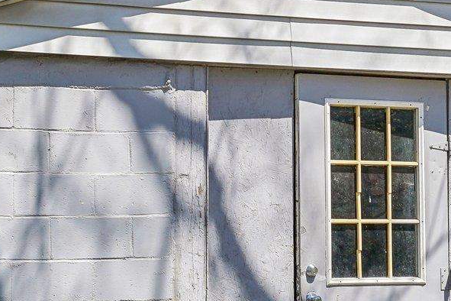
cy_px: 78
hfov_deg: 19.6
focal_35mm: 104
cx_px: 221
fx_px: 1303
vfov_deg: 13.1
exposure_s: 1/250
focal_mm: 30
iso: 100
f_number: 8
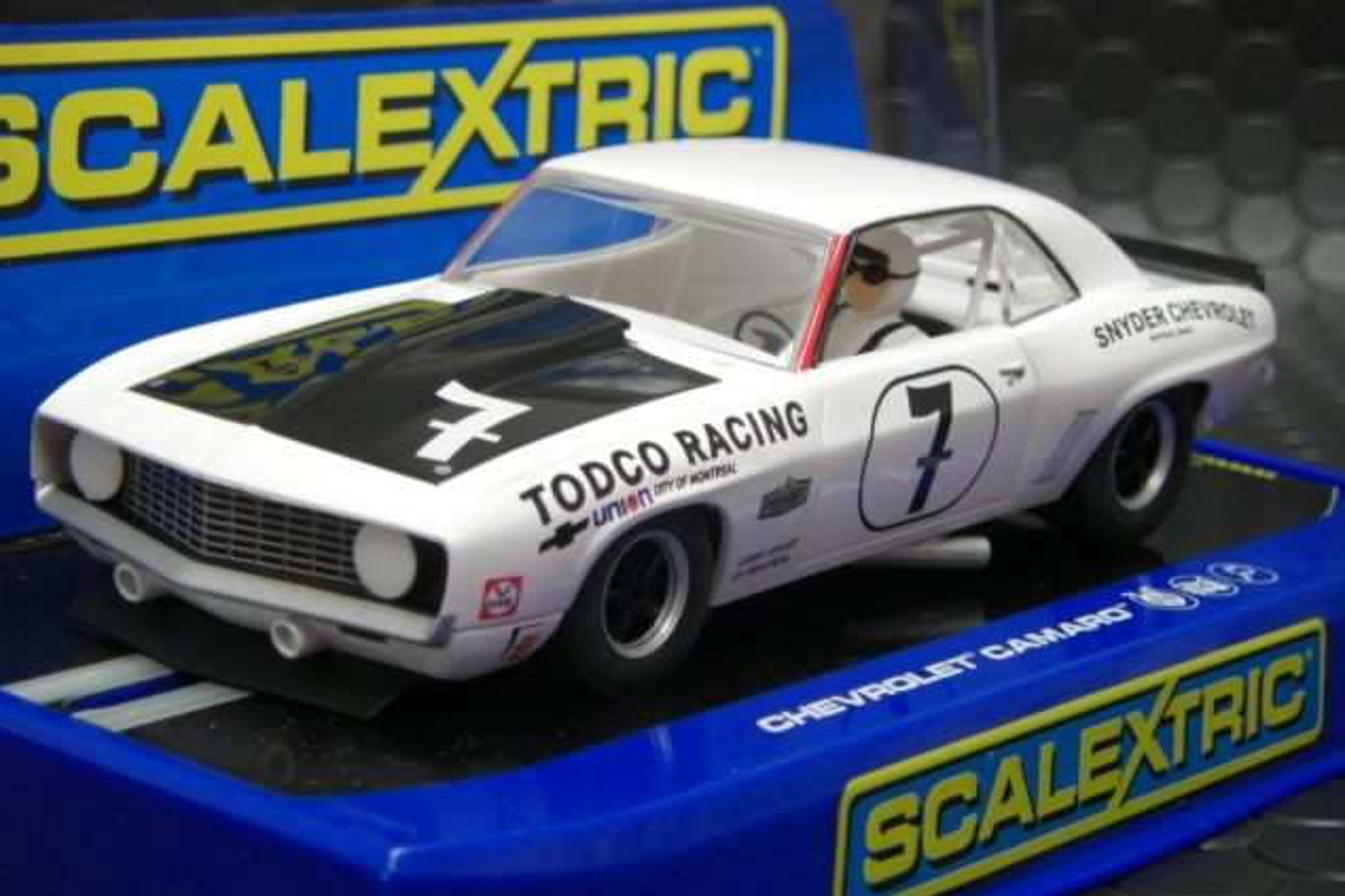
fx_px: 3249
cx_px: 671
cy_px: 458
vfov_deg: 15.7
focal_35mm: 87
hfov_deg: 23.4
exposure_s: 1/20
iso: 200
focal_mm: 13.7
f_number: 4
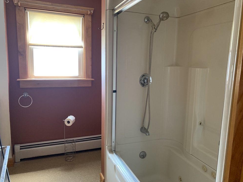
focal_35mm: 27
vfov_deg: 51.4
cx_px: 124
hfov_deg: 65.3
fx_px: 190
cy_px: 90
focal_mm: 4.25
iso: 200
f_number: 1.8
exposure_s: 1/60
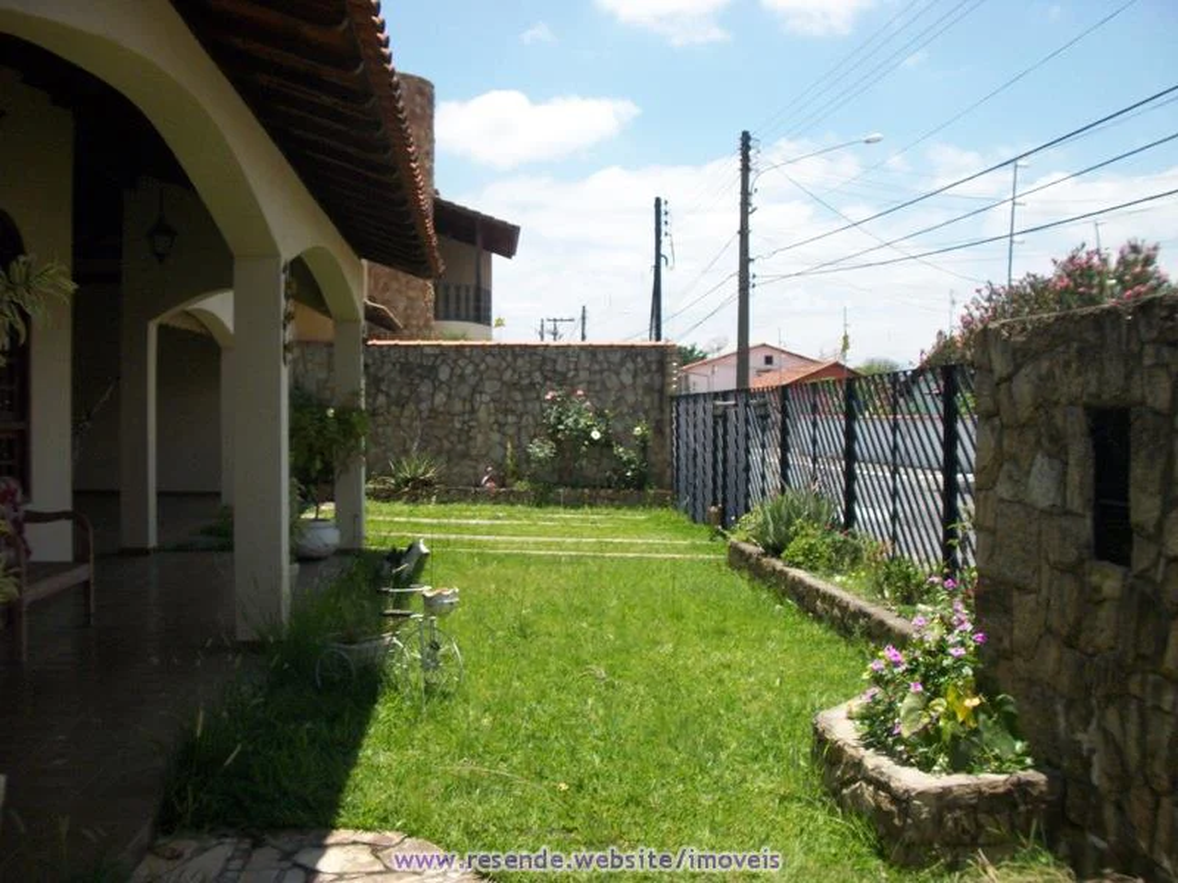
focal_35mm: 32
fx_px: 1089
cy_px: 442
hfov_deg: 56.8
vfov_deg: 44.2
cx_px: 589
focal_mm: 5.7
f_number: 8.8
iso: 200
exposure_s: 1/400
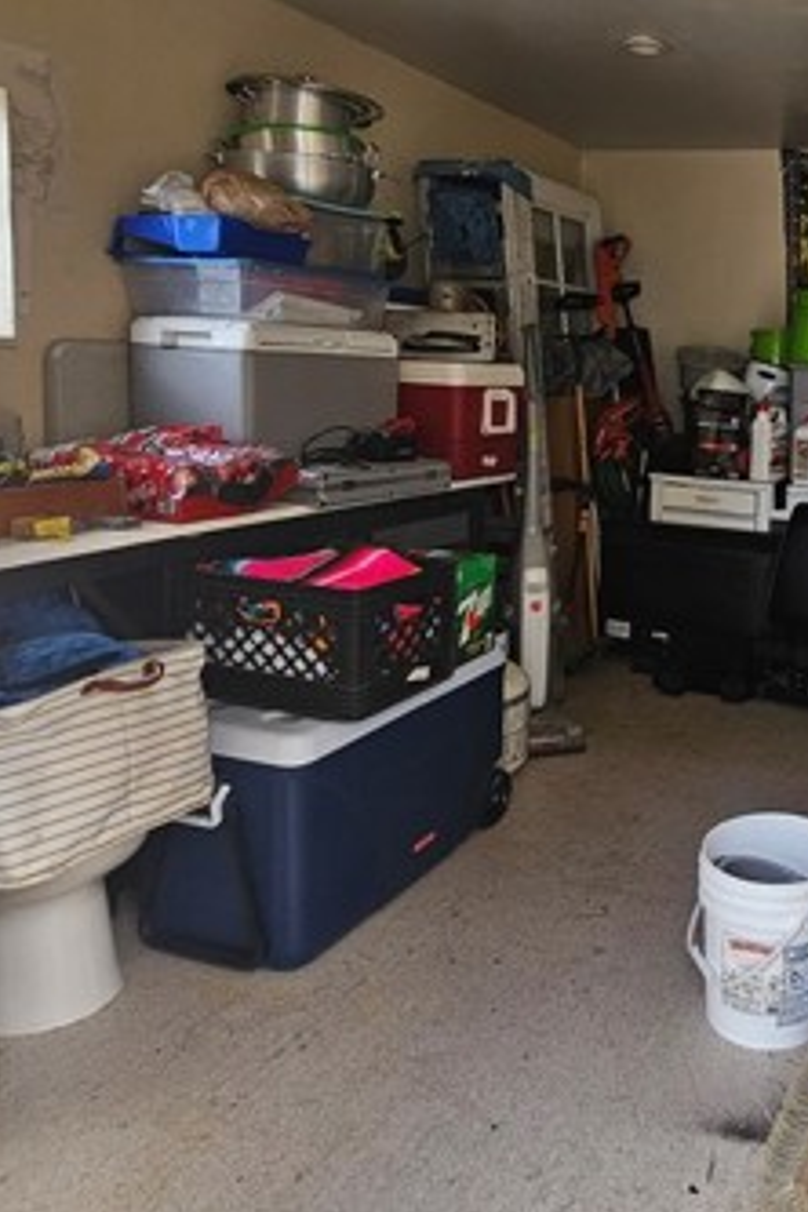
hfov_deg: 42.7
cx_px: 808
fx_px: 875
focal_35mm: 26
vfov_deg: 68.4
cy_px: 462
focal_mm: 2.2
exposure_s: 1/120
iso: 100
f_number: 2.2
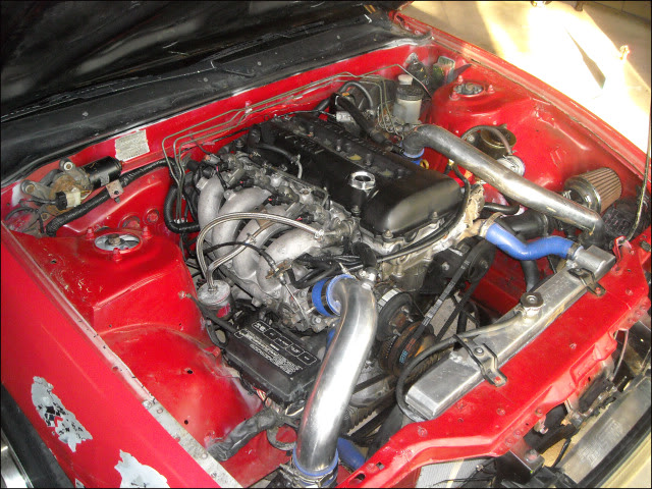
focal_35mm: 35
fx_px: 659
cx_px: 326
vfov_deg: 40.7
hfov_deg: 52.6
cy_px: 244
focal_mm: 5.7
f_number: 2.8
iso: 400
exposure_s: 1/60
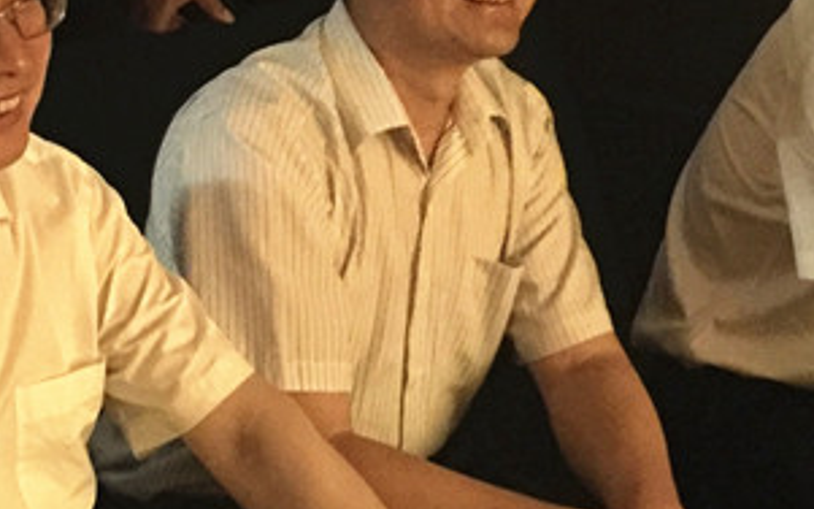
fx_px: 2262
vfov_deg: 12.6
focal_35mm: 102
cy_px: -30
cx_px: 289
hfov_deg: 20.3
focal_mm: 4.15
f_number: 2.2
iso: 400
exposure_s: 1/4
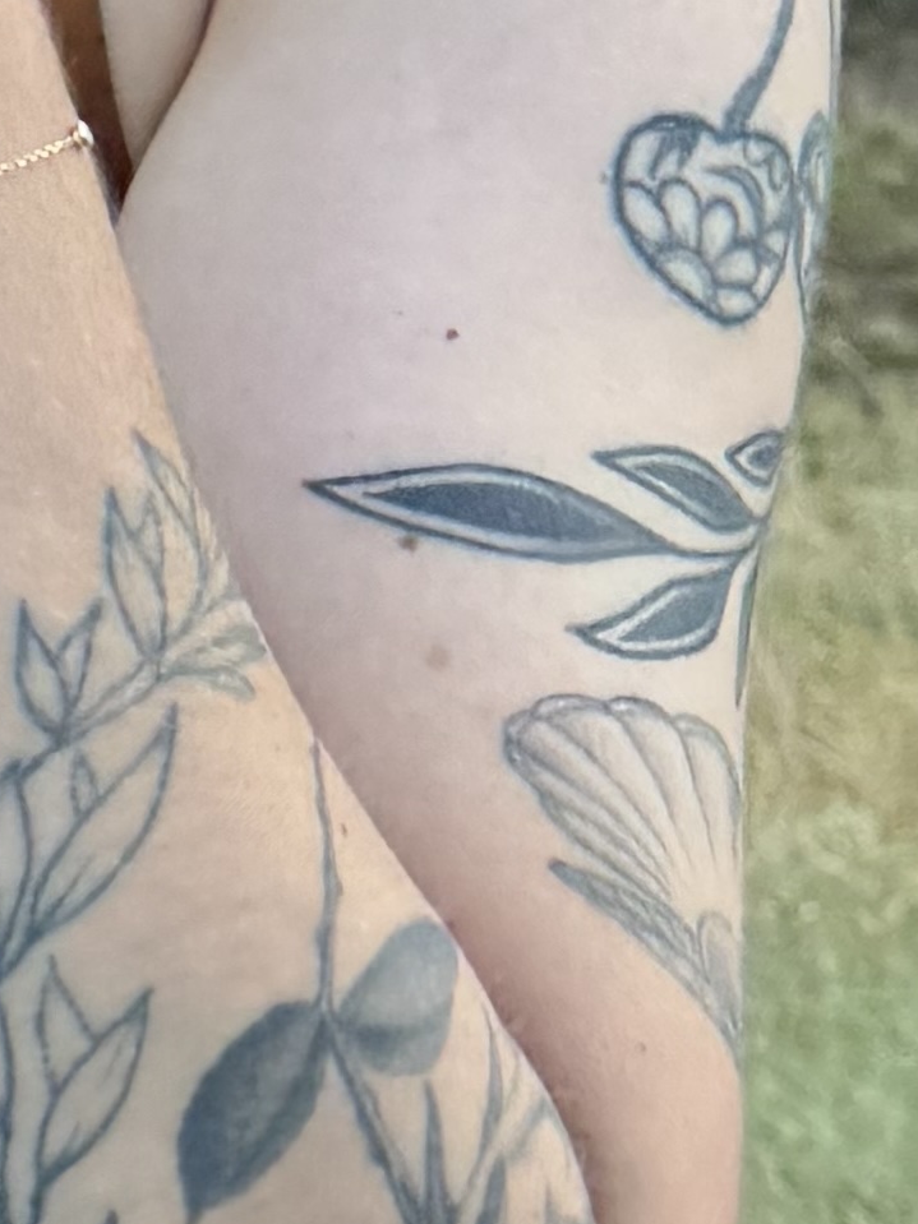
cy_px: 253
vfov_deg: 13.7
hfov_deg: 8.7
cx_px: -1779
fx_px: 5058
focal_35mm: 143
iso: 125
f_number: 1.78
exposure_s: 1/243
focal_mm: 6.76
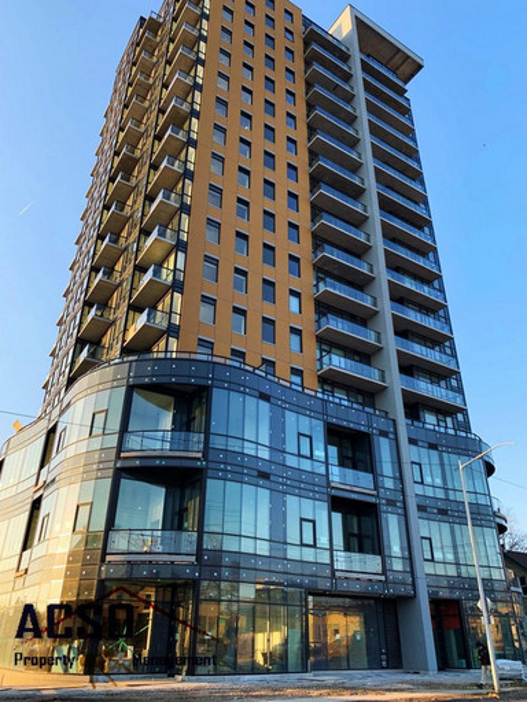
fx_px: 528
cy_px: 351
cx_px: 264
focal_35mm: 26
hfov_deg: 53.1
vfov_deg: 67.3
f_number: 1.8
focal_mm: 4.25
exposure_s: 1/275
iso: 25
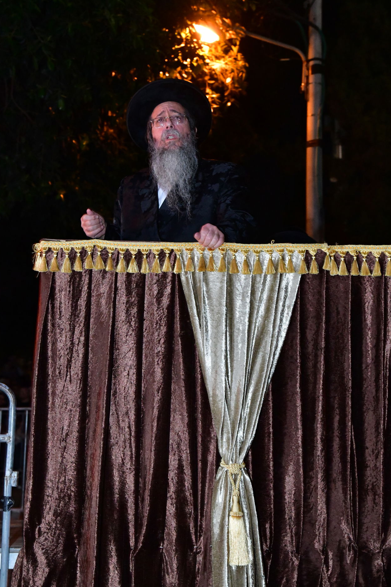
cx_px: 199
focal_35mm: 58
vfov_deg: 34.5
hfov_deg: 23.4
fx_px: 945
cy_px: 273
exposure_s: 1/100
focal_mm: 52
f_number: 5.6
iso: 10000
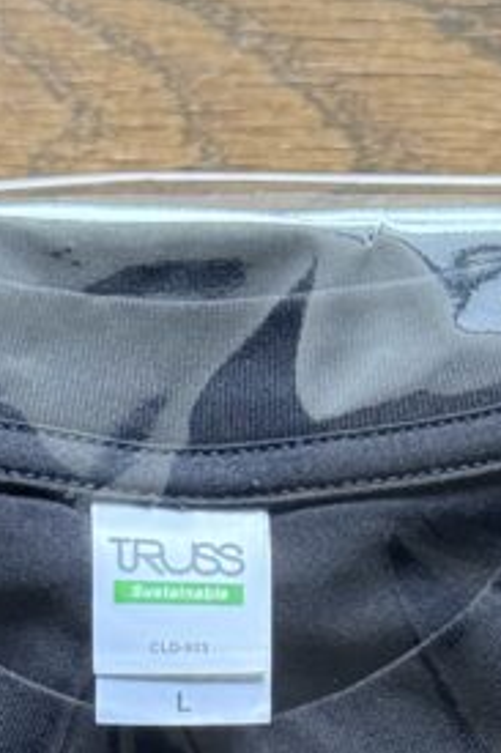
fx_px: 3887
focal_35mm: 186
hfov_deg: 7.4
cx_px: 159
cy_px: 1391
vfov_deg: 10.4
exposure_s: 1/60
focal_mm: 6.76
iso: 250
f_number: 1.78
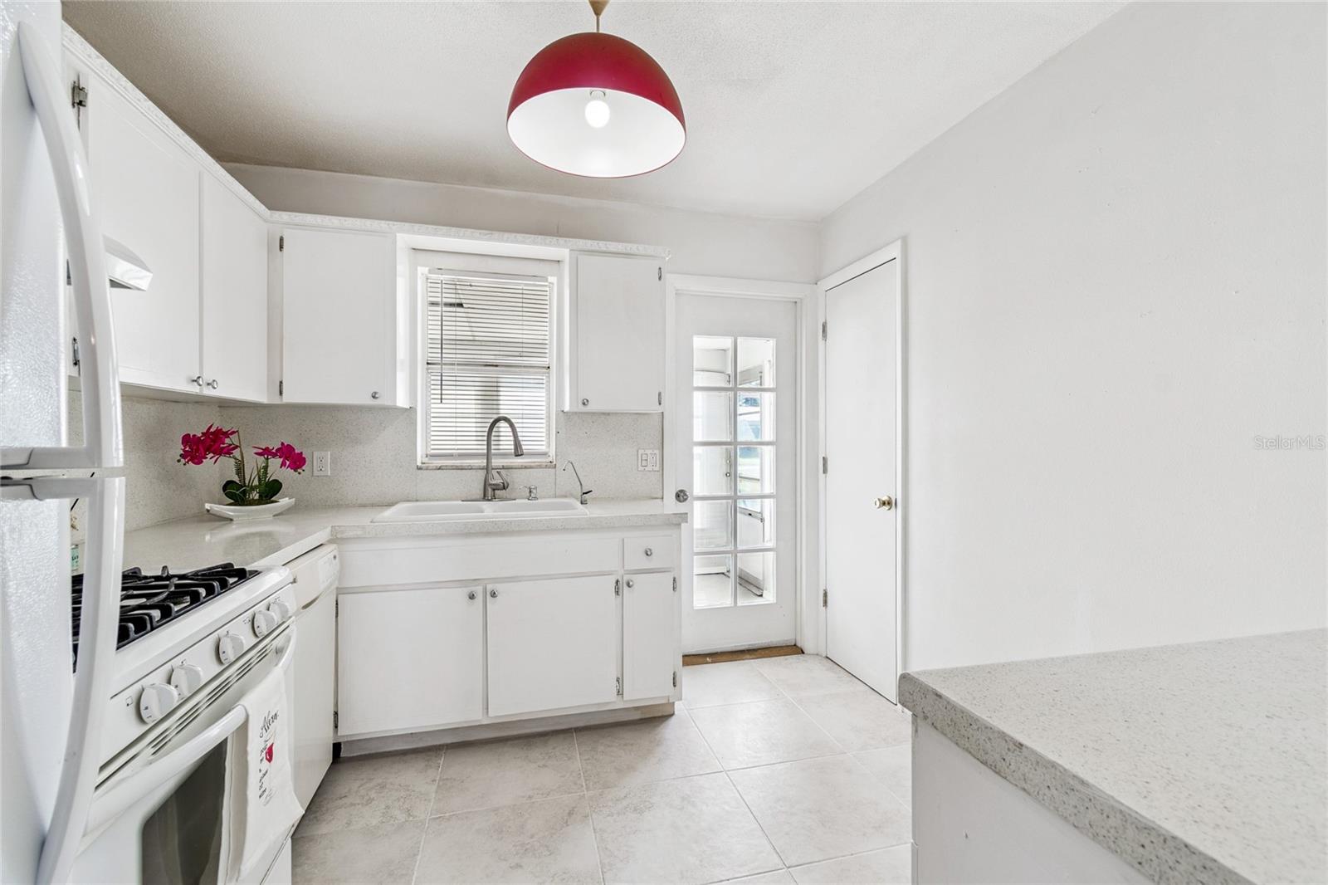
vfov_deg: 77.3
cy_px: 442
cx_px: 664
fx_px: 553
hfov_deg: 100.4
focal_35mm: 15
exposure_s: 1/80
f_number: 7.1
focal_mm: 10
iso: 100
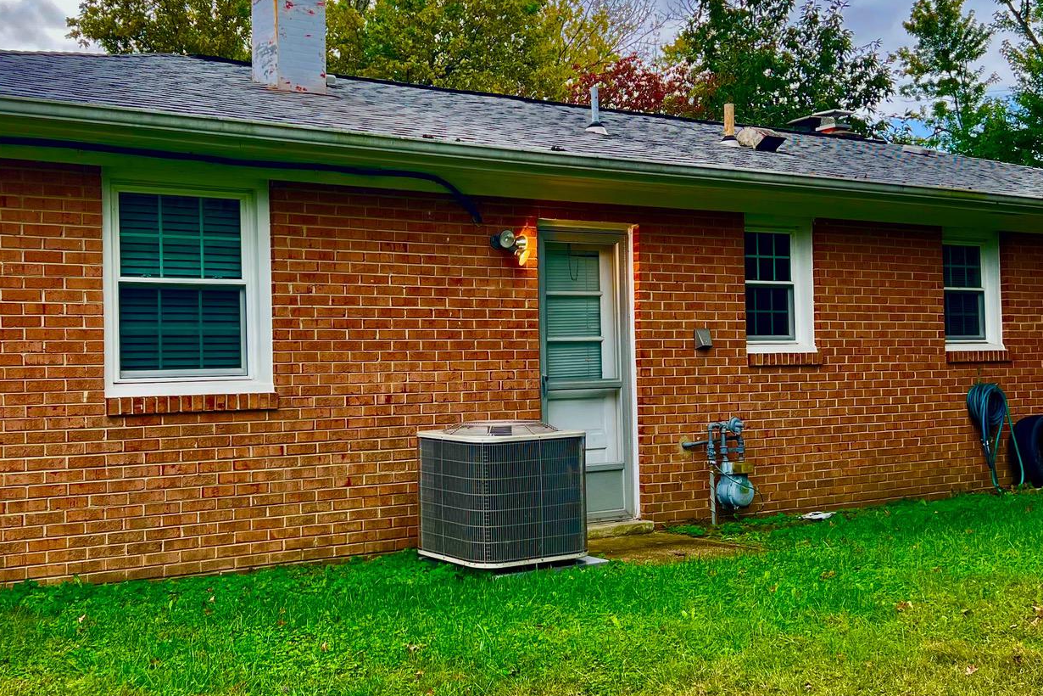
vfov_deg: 29.9
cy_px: 334
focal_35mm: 45
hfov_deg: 43.4
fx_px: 1304
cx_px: 422
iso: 50
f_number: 1.5
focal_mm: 5.7
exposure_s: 1/1266
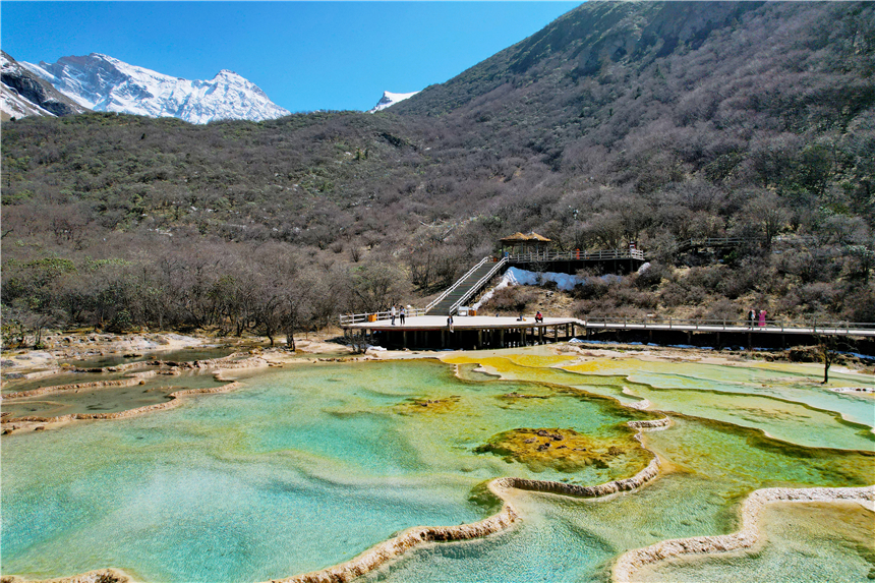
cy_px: 292
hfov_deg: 78.6
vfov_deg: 57.2
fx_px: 535
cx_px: 438
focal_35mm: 22
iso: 100
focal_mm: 8.38
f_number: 2.8
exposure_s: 1/3200
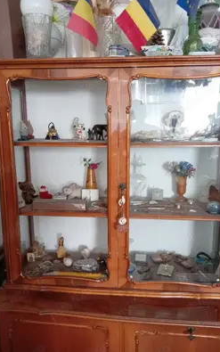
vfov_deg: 64.6
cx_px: 110
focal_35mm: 29
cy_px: 176
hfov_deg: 43.2
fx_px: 278
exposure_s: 1/20
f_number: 1.8
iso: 1568
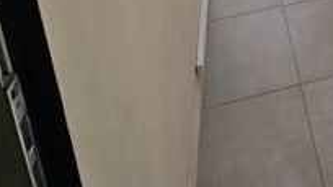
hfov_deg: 35.0
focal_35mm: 49
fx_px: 433
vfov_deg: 18.8
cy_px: -151
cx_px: 381
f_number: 2.2
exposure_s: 1/1525
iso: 50
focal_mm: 2.2
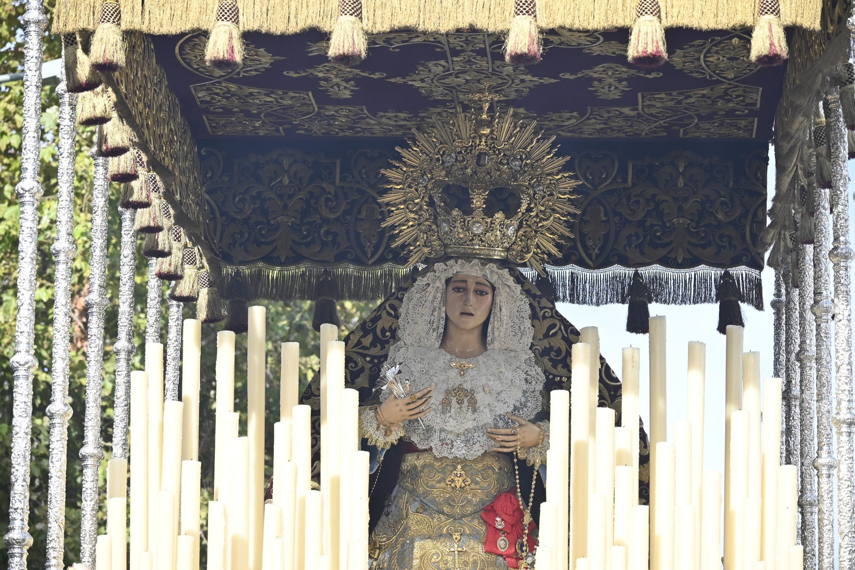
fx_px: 3205
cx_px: 428
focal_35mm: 135
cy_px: 285
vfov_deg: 10.2
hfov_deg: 15.2
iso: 250
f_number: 6.3
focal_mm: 90
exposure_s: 1/400
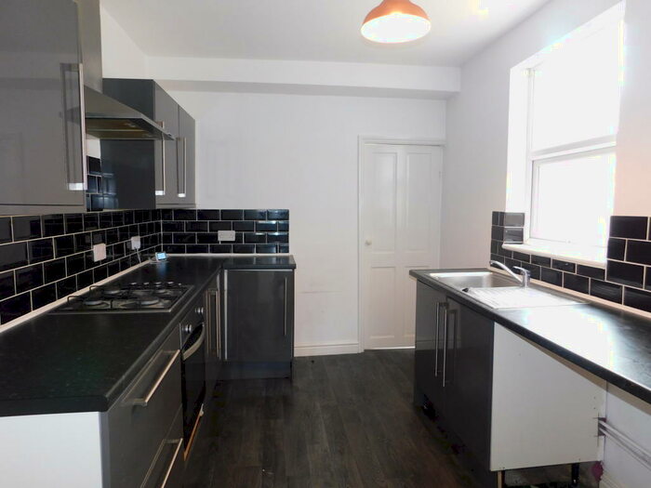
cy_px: 244
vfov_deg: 58.9
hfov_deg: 73.9
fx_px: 433
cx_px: 326
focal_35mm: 23
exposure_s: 1/30
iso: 200
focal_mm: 4
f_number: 3
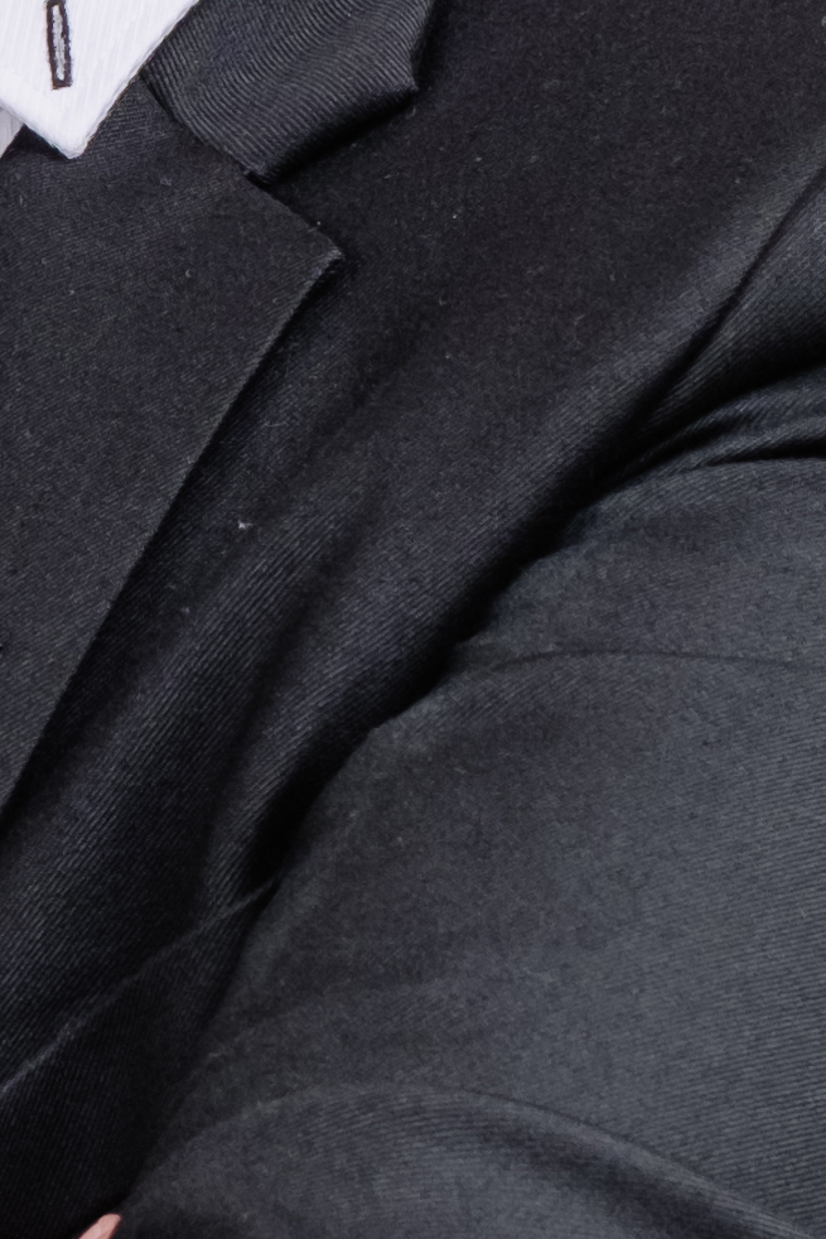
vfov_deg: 7.5
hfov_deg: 5.0
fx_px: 9461
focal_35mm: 275
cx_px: -182
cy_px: 543
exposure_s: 1/125
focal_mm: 30
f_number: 5.6
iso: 200
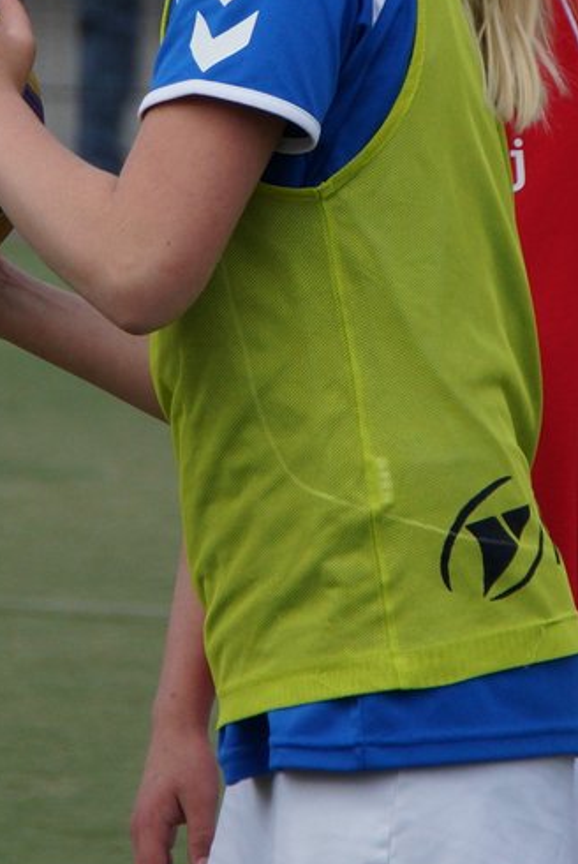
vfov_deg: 4.4
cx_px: 226
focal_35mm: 470
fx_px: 11286
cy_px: 9
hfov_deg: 2.9
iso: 320
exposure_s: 1/1000
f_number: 6.3
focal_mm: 150
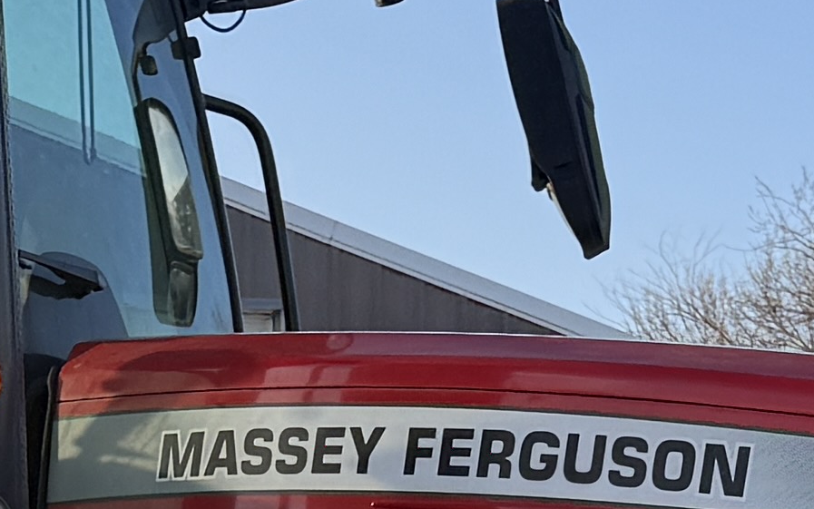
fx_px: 3595
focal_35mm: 162
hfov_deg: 12.9
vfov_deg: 7.9
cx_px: 348
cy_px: 865
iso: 100
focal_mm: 6.76
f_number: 1.78
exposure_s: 1/2703
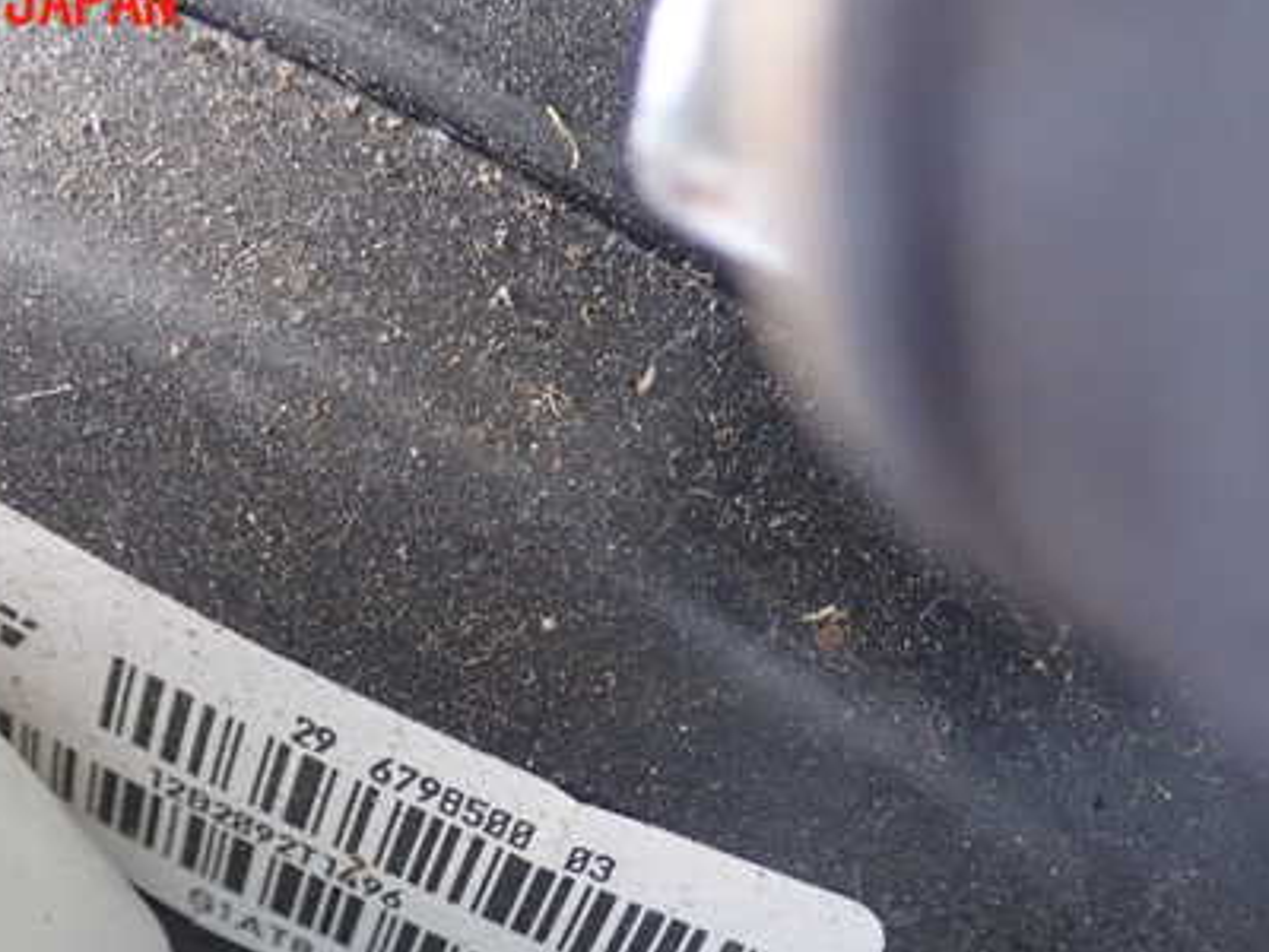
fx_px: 2200
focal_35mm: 60
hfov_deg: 32.1
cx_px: 552
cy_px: 679
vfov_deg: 24.2
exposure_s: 1/20
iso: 800
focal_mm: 7.34
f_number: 2.8
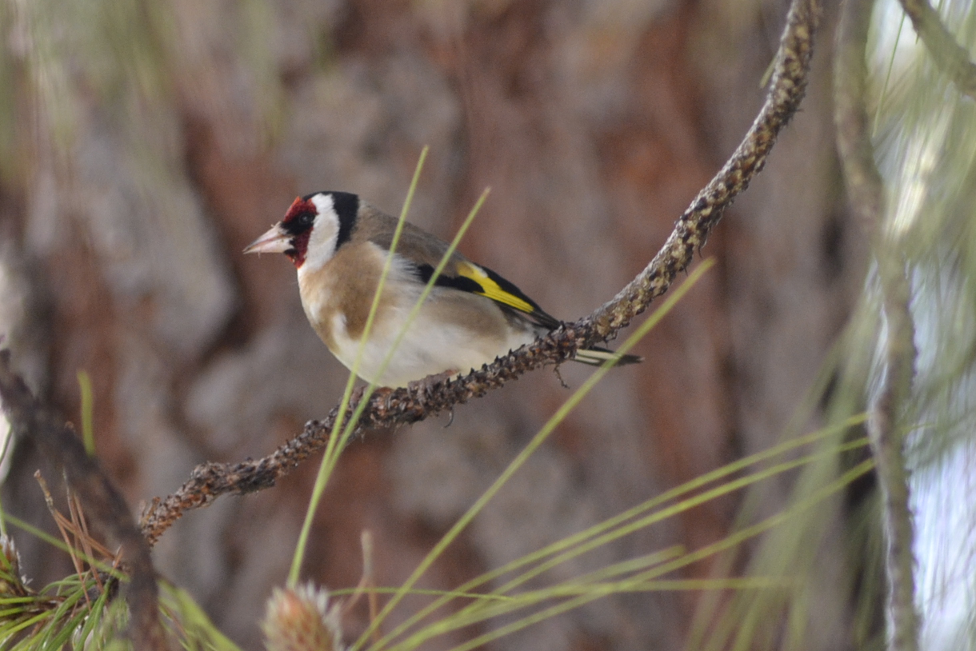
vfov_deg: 2.2
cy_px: 311
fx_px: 16893
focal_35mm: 623
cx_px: 374
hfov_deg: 3.3
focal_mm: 220
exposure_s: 1/320
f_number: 6.3
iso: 800
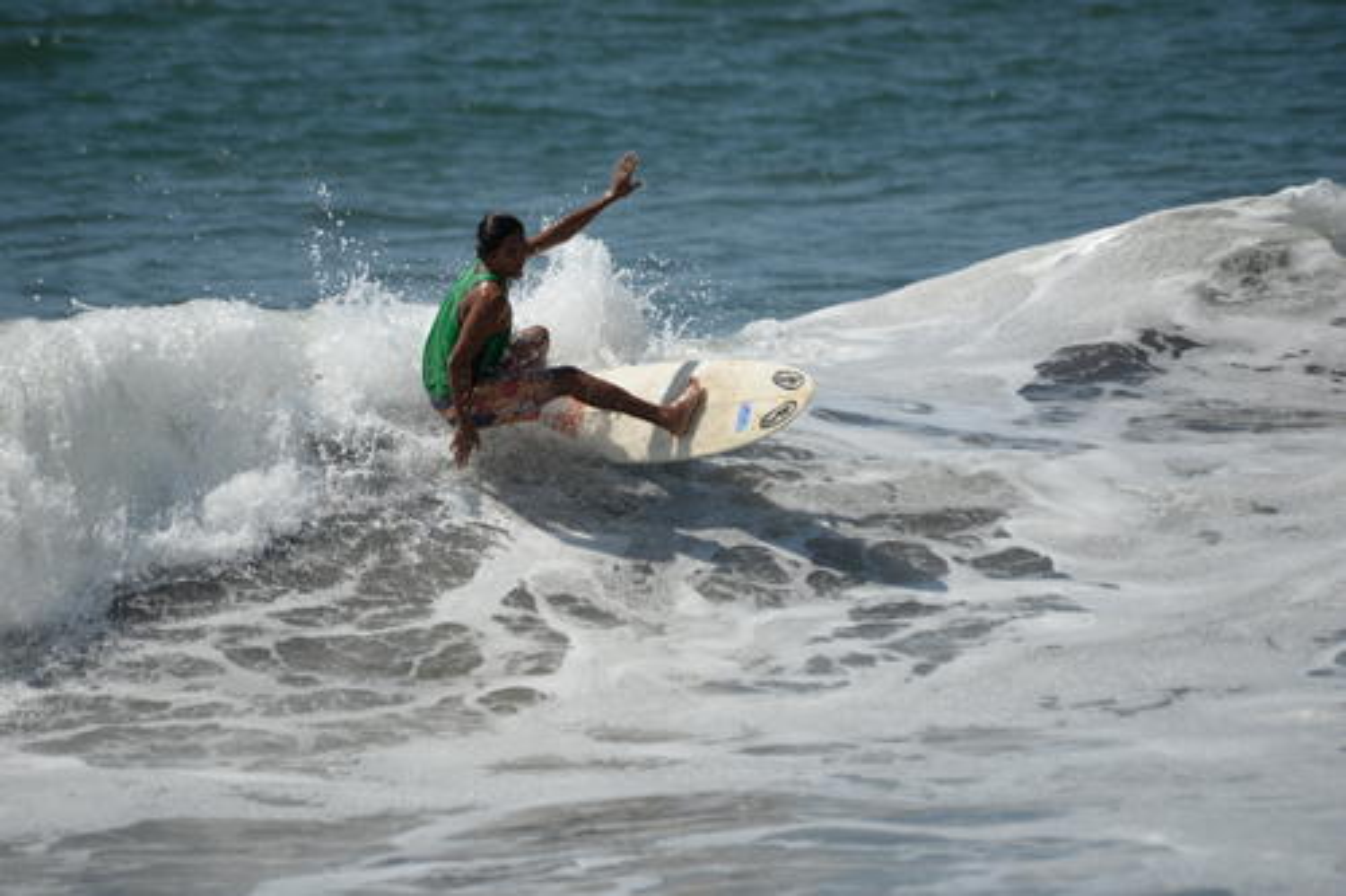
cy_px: 448
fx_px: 14950
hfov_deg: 5.2
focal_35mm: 400
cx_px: 673
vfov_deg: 3.4
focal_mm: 400
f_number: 5.6
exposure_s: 1/1600
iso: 160
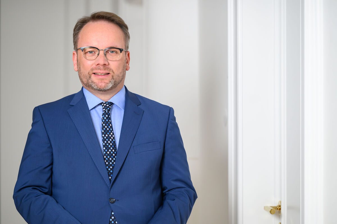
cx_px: 168
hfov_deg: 14.7
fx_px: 1310
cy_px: 112
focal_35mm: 140
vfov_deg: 9.8
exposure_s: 1/320
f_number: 3.2
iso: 160
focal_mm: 140
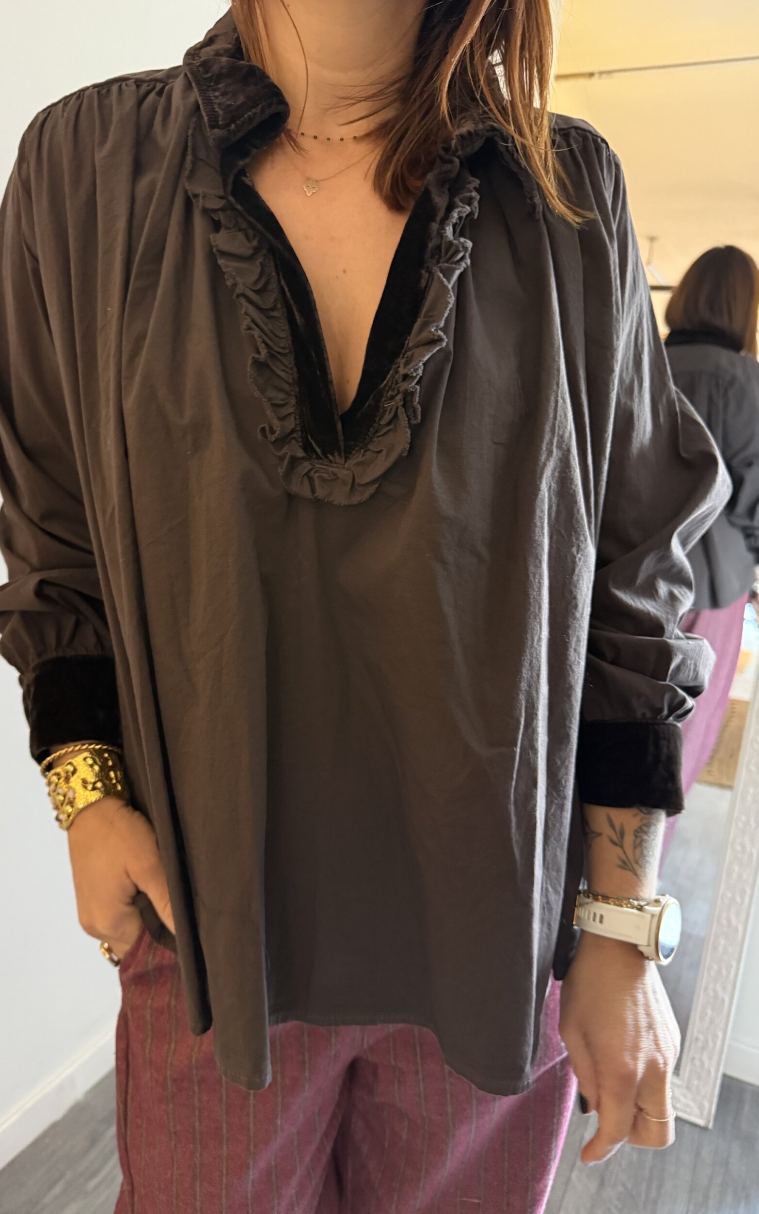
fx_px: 860
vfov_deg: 70.4
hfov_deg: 47.5
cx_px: 330
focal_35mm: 26
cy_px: 611
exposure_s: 1/29
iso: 800
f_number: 1.78
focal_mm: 6.76
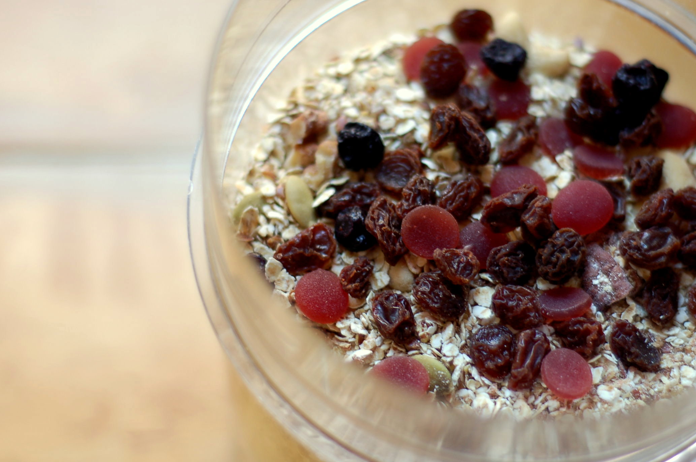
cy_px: 223
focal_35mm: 82
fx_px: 1583
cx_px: 375
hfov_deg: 24.8
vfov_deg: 16.6
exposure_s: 1/40
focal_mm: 50
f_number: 2
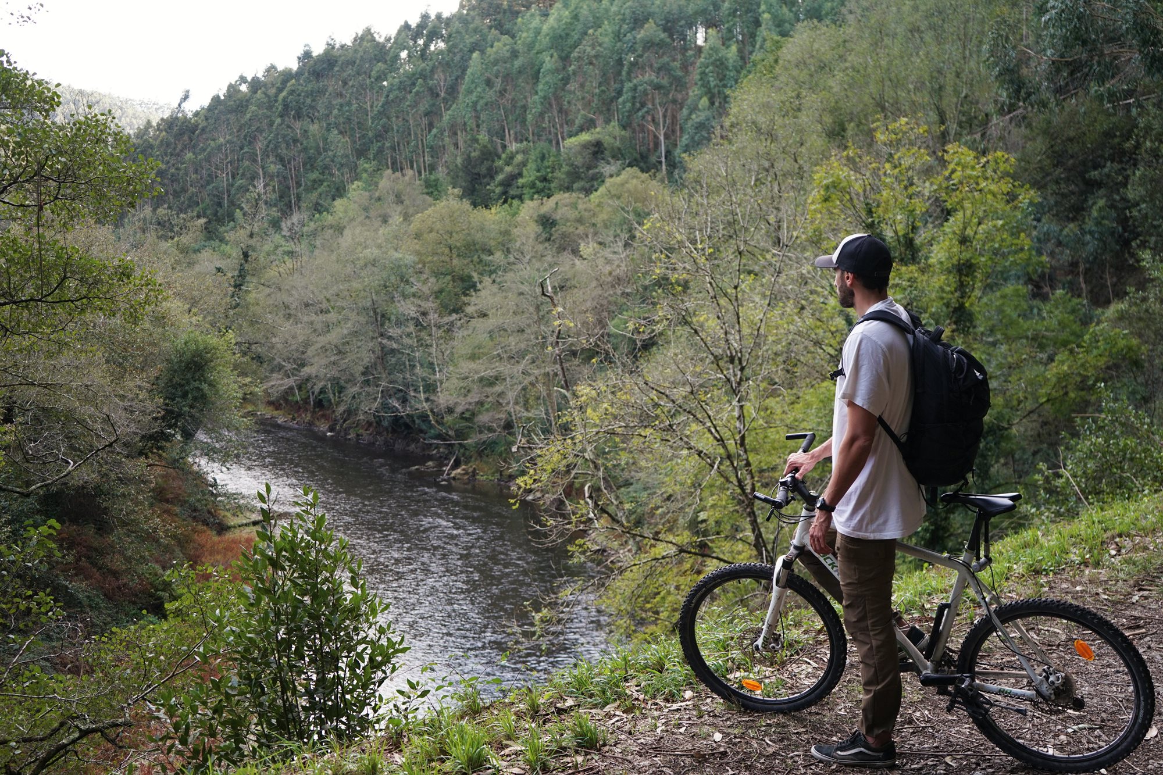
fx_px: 1292
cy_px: 388
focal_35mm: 40
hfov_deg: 48.5
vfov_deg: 33.4
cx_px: 582
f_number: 4.5
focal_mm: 40
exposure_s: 1/160
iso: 400
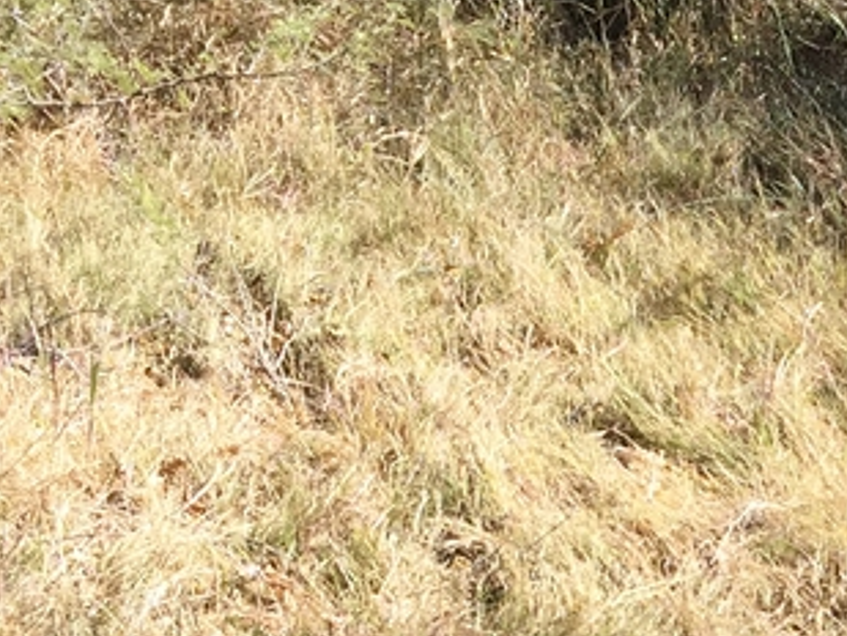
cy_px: 1044
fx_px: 2937
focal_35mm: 120
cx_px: 1088
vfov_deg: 11.7
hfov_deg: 15.6
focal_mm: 4.15
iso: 32
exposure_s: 1/791
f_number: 2.2
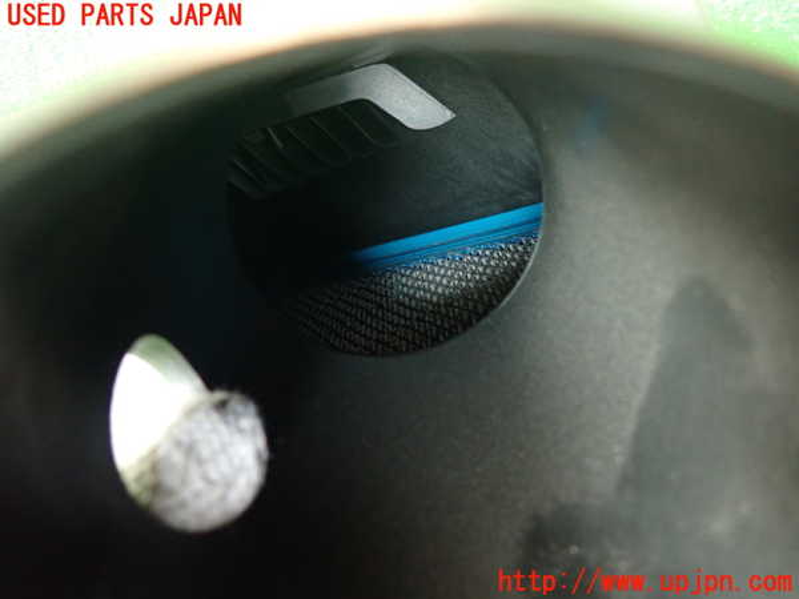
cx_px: 400
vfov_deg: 54.9
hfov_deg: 69.4
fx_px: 577
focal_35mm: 25
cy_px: 300
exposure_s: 1/20
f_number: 2
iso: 800
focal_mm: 4.5
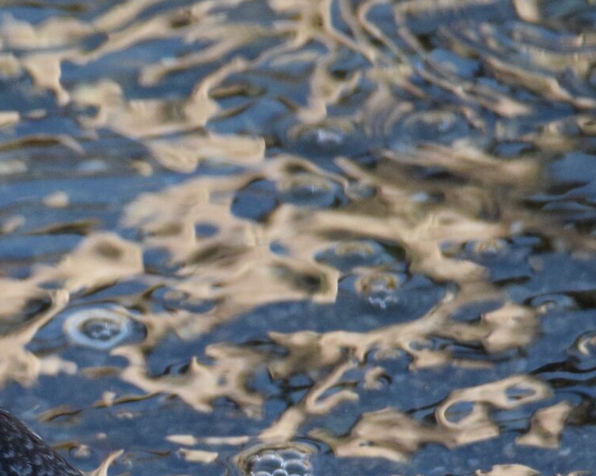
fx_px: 47490
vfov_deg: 0.6
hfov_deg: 0.7
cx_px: -298
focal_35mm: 2693
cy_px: 472
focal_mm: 600
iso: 1400
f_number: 6.3
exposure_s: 1/500
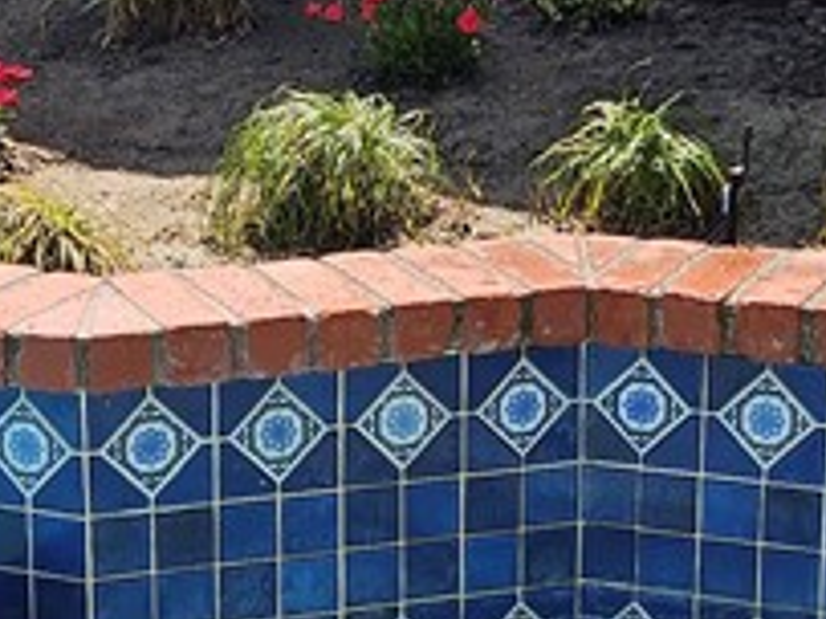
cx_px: 346
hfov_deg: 16.3
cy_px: 432
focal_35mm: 121
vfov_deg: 12.2
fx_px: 2886
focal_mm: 5
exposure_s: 1/3160
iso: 50
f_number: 1.8
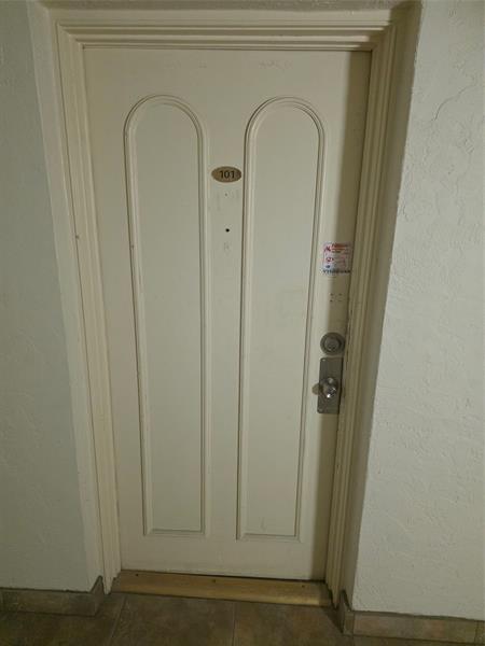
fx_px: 430
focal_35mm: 23
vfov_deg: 73.9
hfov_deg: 58.9
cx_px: 242
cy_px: 323
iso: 2000
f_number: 1.7
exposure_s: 1/120
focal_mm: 6.25
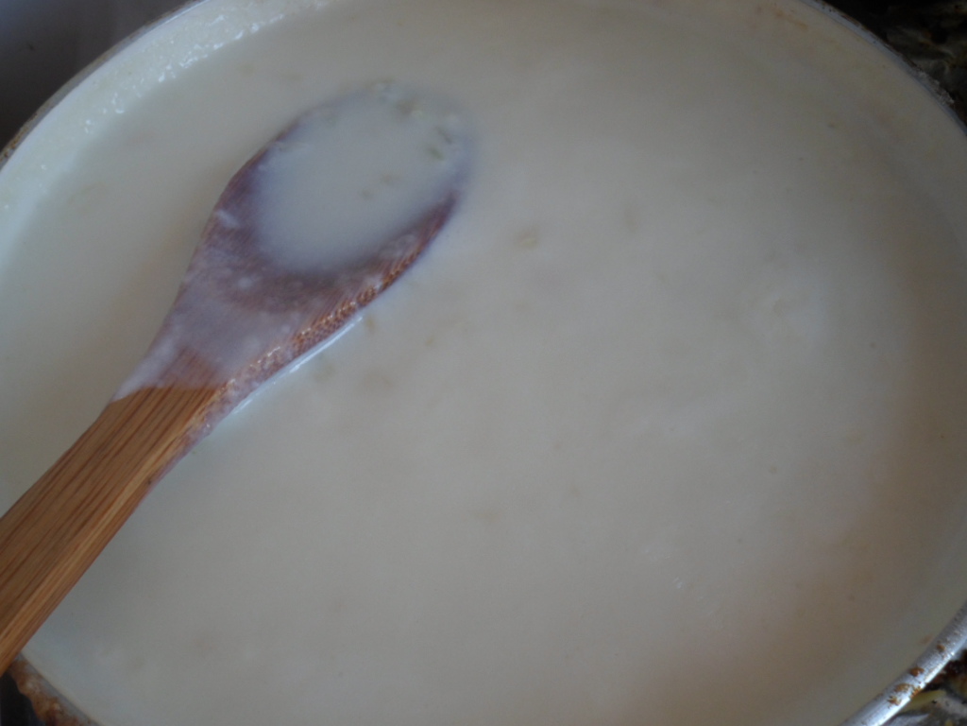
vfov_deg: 34.3
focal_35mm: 42
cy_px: 363
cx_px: 484
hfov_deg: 44.8
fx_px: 1173
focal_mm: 7.8
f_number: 4.2
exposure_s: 1/45
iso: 120
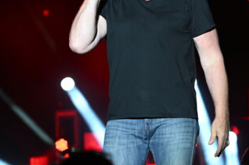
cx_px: 125
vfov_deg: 5.8
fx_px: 1644
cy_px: 45
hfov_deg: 8.7
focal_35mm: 238
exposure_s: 1/400
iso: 1600
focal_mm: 155
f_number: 5.6
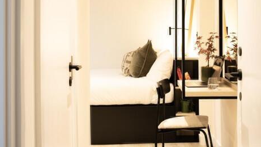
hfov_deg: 32.0
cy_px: 31
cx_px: 170
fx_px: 452
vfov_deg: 18.3
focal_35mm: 65
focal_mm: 43.9
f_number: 8
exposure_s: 1/2.5
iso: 400
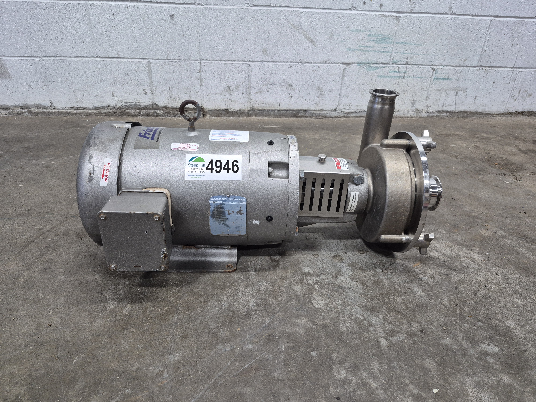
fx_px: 356
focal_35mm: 23
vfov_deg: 58.9
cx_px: 268
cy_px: 201
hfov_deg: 73.9
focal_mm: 5.4
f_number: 1.8
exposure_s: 1/120
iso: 400
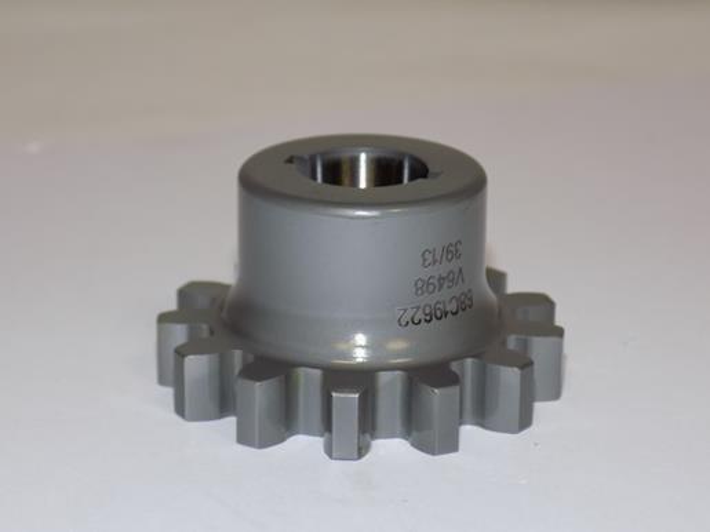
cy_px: 266
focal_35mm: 118
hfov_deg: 16.7
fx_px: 2420
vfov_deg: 12.6
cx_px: 355
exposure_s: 1/30
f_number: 4.8
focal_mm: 20.9
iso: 200
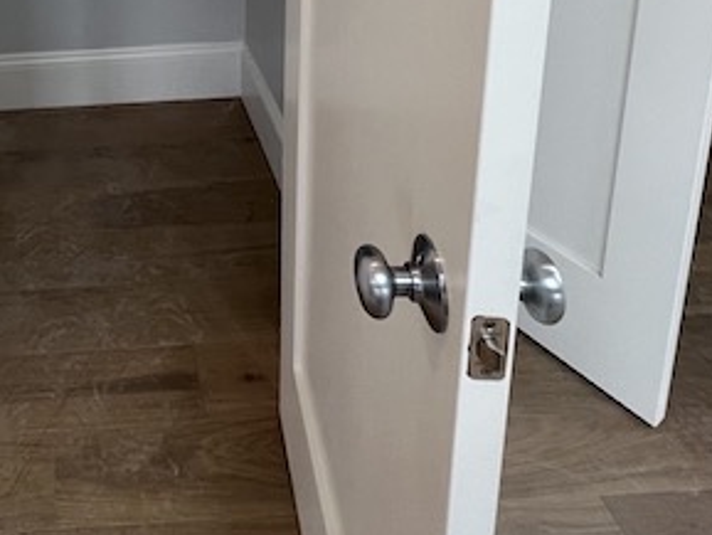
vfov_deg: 30.9
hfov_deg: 46.4
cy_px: -163
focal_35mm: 36
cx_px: 74
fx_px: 741
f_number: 1.8
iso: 80
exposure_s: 1/120
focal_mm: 1.57
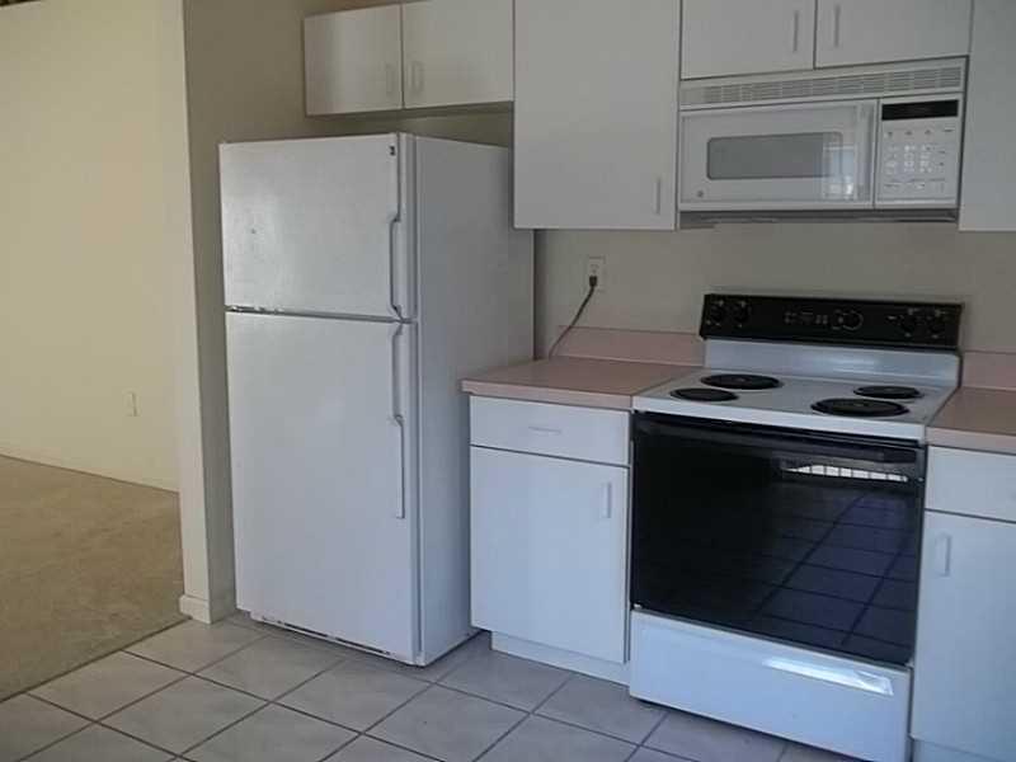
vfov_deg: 44.2
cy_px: 381
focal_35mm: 32
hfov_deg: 56.8
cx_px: 508
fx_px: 939
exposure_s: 1/40
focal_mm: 5.7
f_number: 2.9
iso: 64
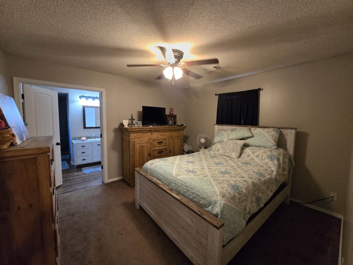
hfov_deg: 106.2
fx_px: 133
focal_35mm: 13
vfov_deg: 89.9
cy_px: 132
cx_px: 176
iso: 1000
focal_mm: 2.2
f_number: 2.2
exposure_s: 1/60
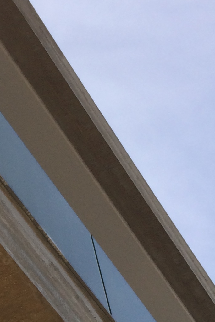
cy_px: 299
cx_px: -151
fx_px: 860
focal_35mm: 96
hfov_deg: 13.1
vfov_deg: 20.7
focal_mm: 4.15
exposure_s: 1/1786
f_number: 2.2
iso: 32
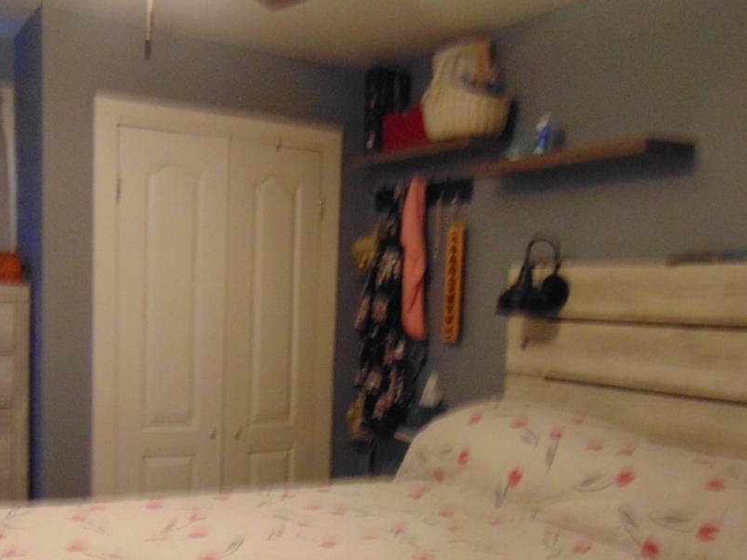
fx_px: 863
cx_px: 350
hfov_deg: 46.8
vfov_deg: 35.4
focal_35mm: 40
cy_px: 401
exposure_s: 1/13
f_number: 3
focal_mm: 4.5
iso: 400
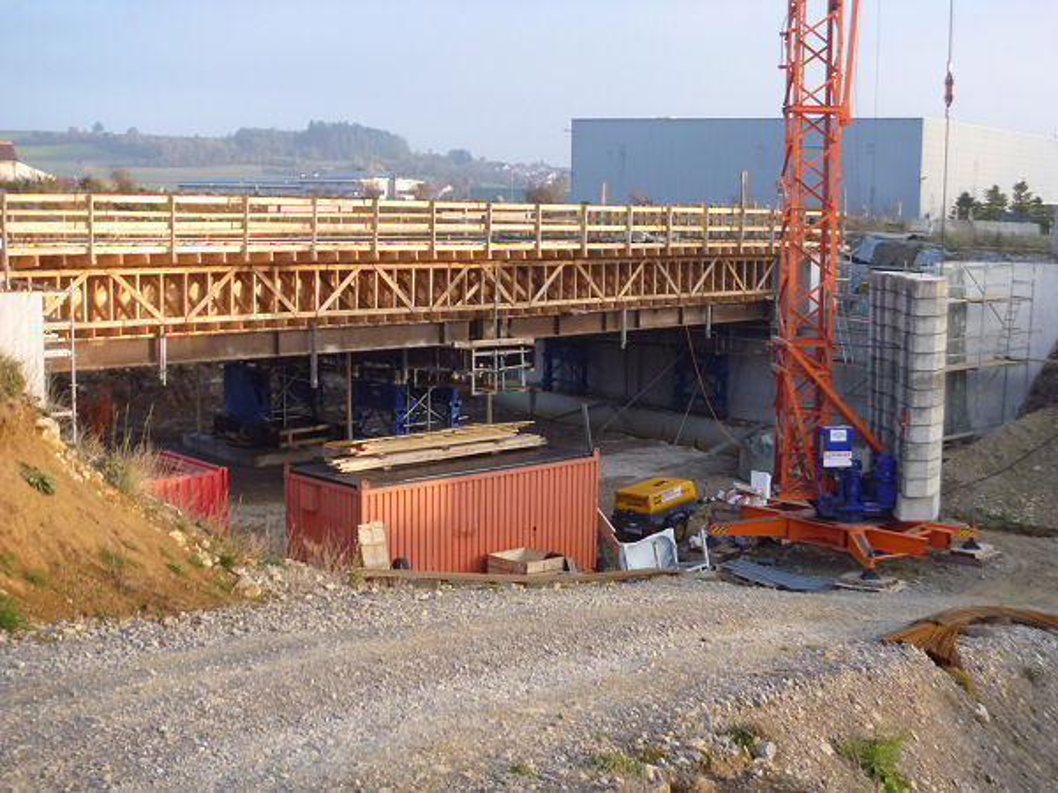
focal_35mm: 50
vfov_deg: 29.1
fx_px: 1528
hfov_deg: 38.2
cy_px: 396
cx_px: 529
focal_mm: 8.9
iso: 200
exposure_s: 1/160
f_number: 3.8
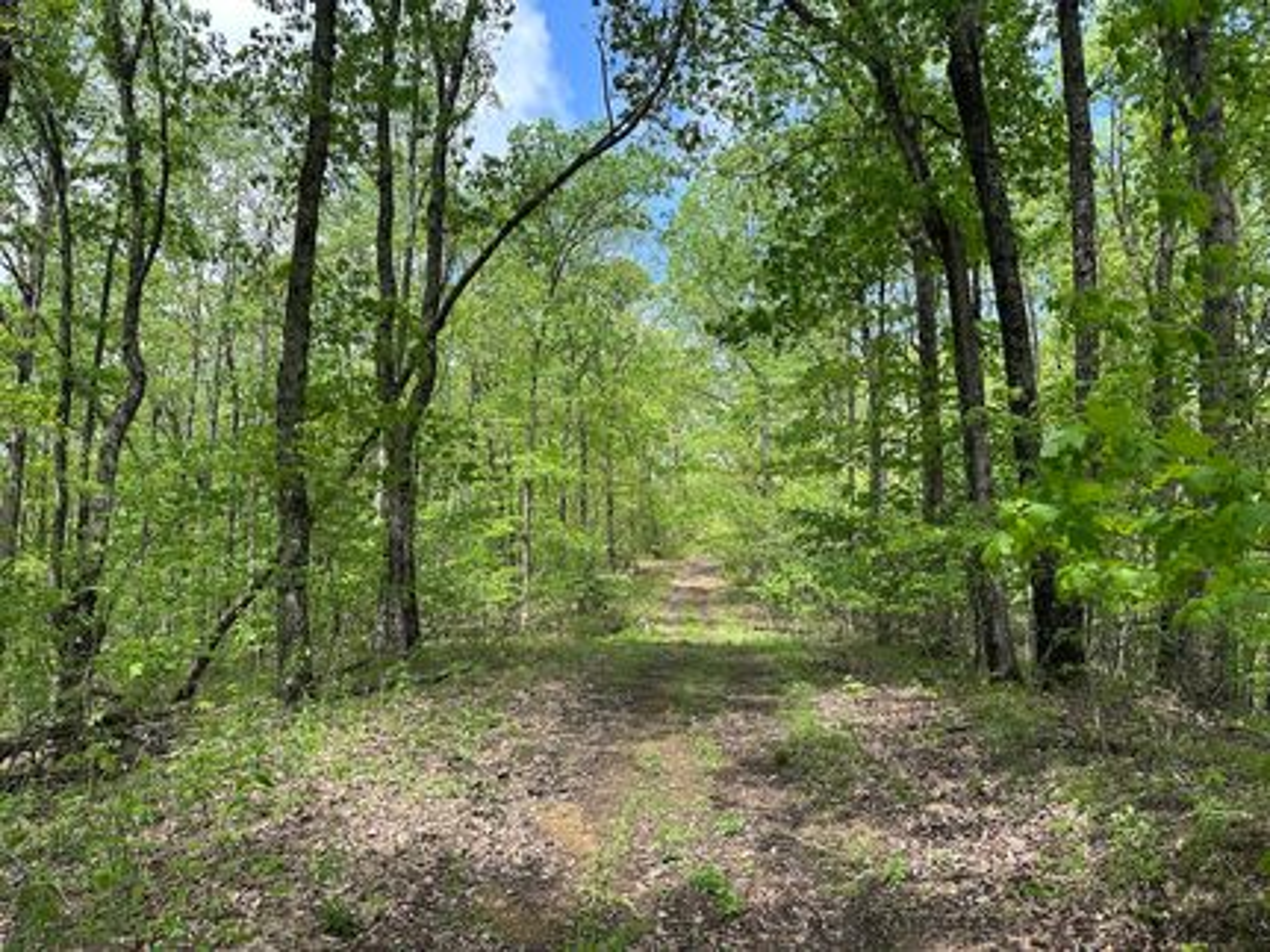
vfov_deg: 56.8
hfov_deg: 71.6
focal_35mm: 24
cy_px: 476
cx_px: 635
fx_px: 880
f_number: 1.78
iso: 80
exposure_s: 1/1029
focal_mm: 6.86
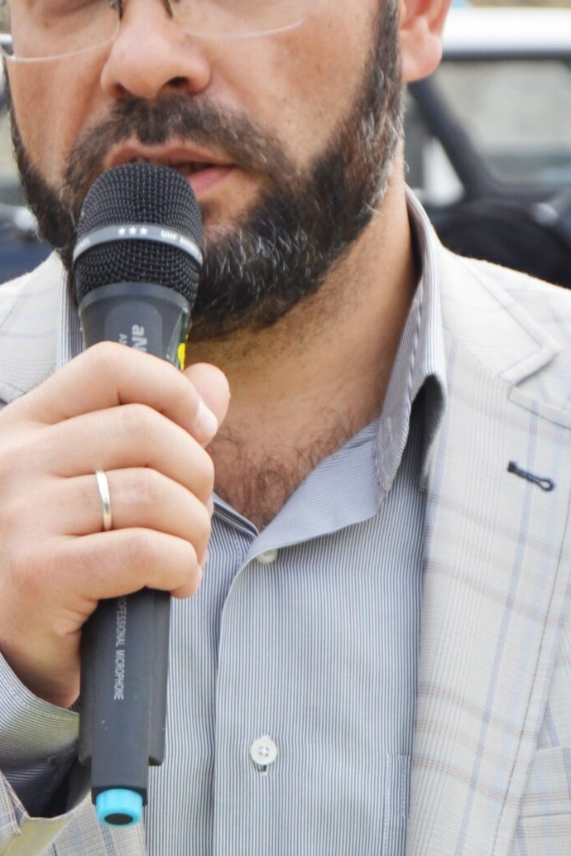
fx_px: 4856
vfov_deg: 10.1
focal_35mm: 204
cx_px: 168
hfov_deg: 6.7
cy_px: 477
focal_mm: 55
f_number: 7.1
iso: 100
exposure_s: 1/200
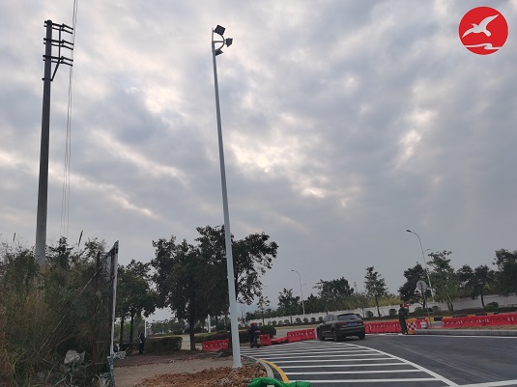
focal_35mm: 27
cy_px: 194
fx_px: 403
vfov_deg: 51.3
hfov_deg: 65.3
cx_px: 258
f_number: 1.6
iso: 50
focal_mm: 5.56
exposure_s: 1/1052
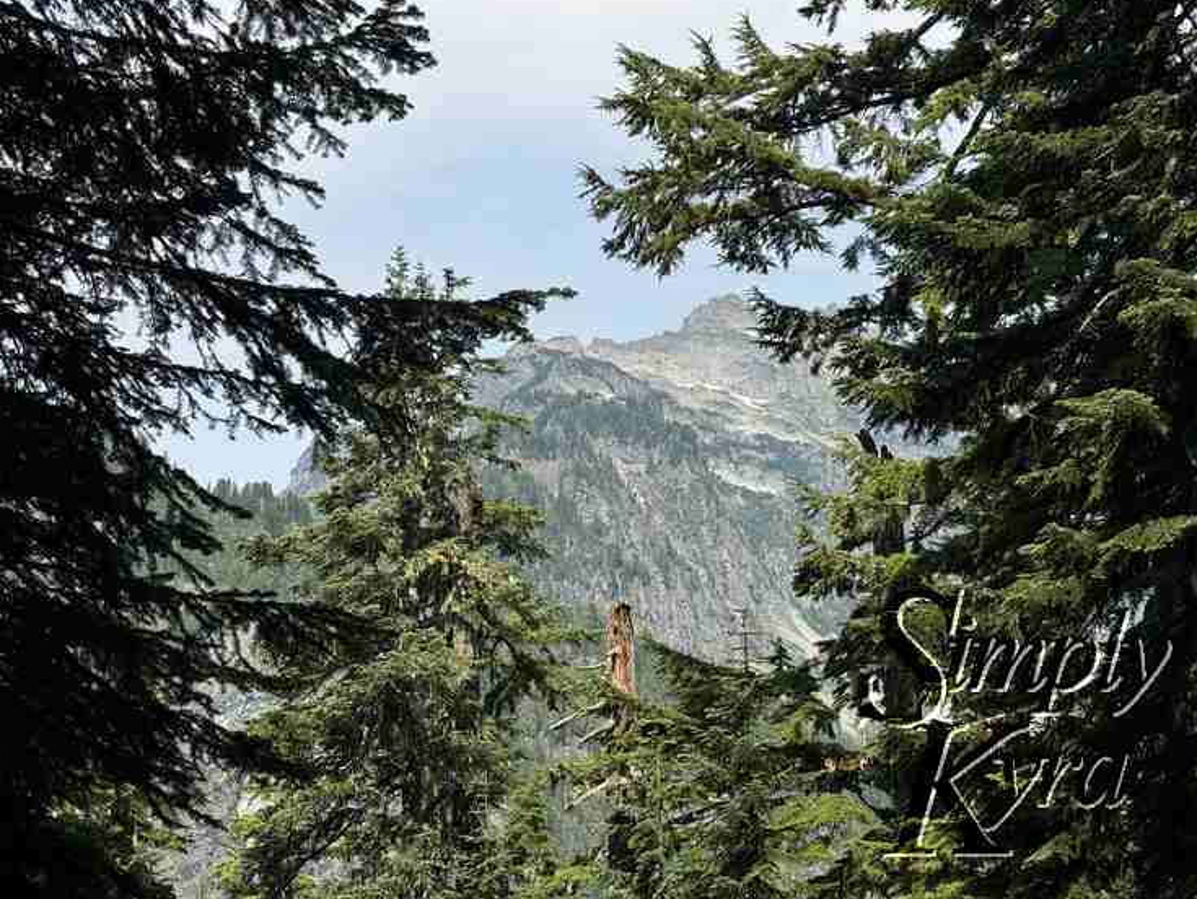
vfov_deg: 29.7
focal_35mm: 49
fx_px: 1695
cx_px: 598
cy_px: 447
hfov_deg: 38.9
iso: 64
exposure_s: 1/2833
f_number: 1.78
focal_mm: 6.76
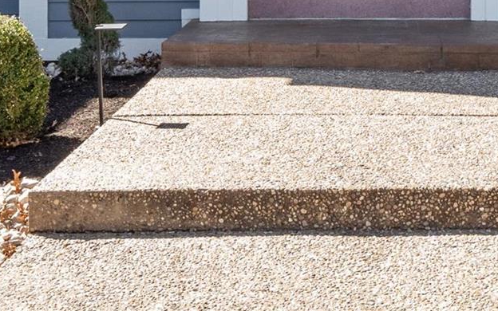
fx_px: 1276
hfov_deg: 21.9
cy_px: -113
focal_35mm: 94
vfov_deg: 13.3
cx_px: 361
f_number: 8
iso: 400
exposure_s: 1/250
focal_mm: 18
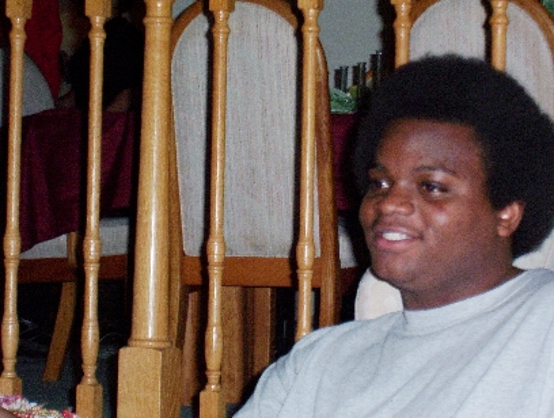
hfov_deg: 18.2
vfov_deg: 13.8
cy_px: 209
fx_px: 1733
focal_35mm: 108
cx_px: 277
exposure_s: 1/90
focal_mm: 16.61
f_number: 4.72
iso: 140
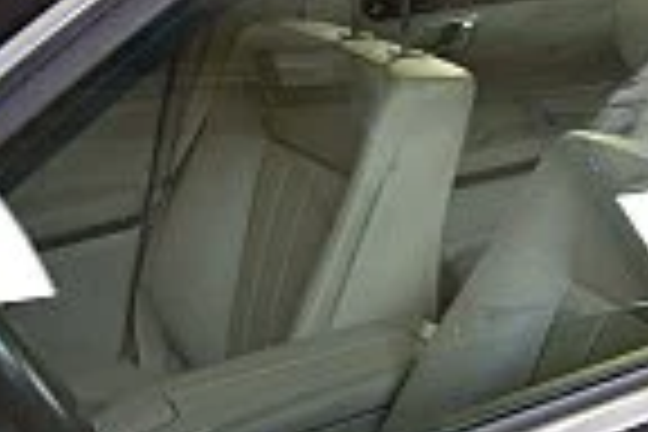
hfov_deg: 23.8
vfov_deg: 17.9
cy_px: 376
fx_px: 1350
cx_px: 837
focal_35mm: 75
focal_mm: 18
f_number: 4
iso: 800
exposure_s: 1/60
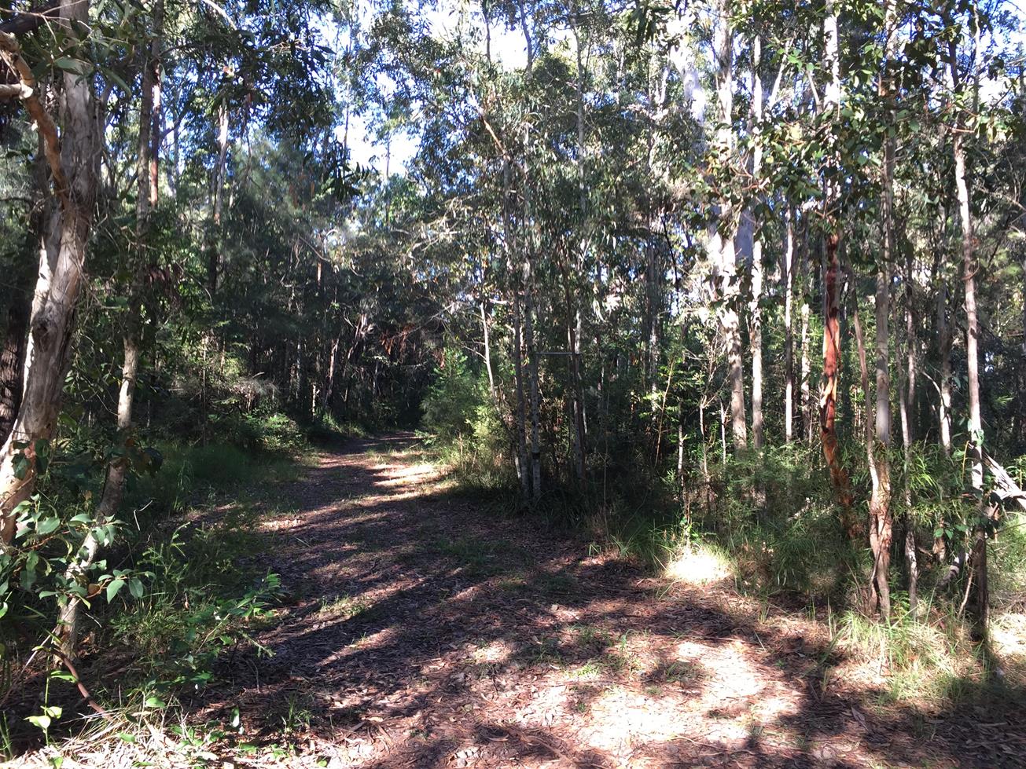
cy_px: 384
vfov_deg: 48.2
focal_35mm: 29
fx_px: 860
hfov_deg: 61.7
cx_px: 513
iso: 40
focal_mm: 4.15
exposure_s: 1/100
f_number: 2.2
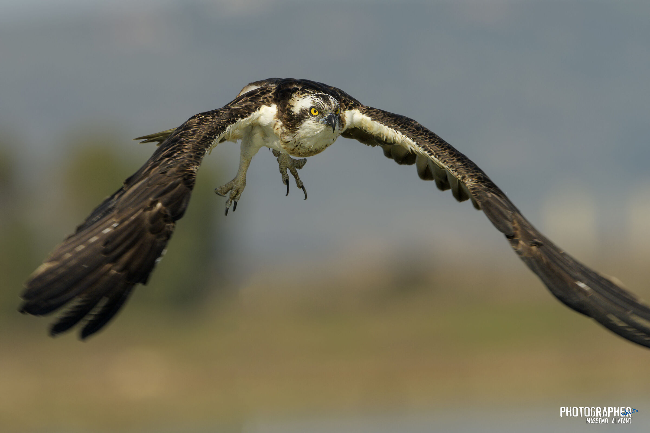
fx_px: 18957
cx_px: 325
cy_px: 216
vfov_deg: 1.3
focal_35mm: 1050
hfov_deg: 2.0
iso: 320
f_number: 8
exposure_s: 1/1250
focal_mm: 700
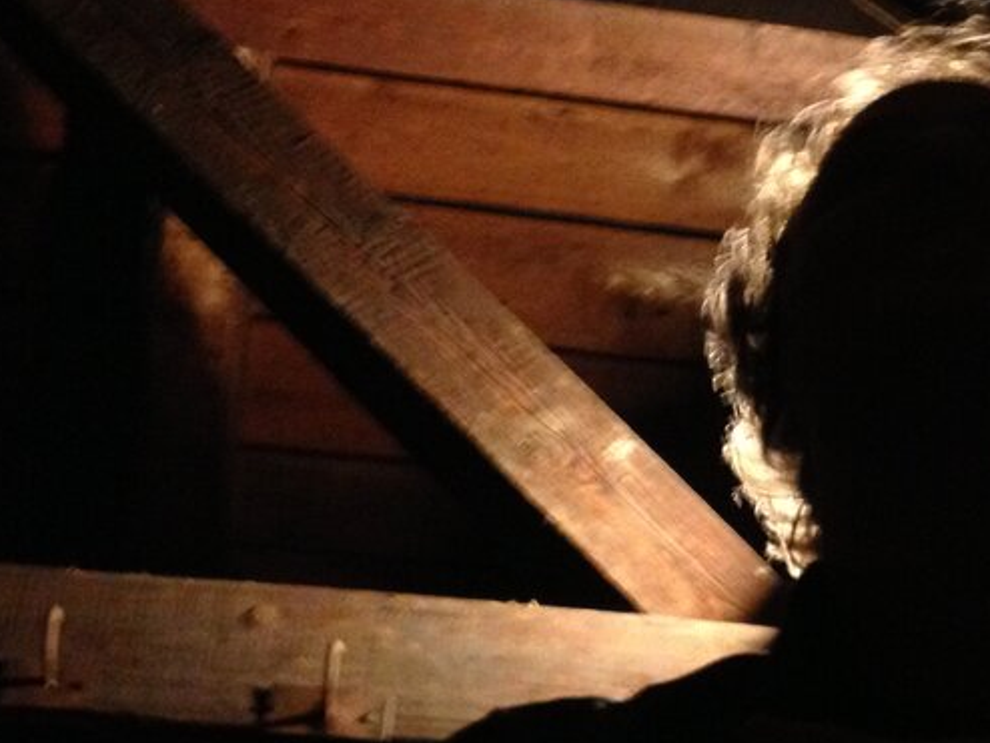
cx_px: 836
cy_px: 284
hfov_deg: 22.6
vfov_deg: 17.4
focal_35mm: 85
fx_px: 2432
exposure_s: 1/15
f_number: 2.4
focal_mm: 4.28
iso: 400
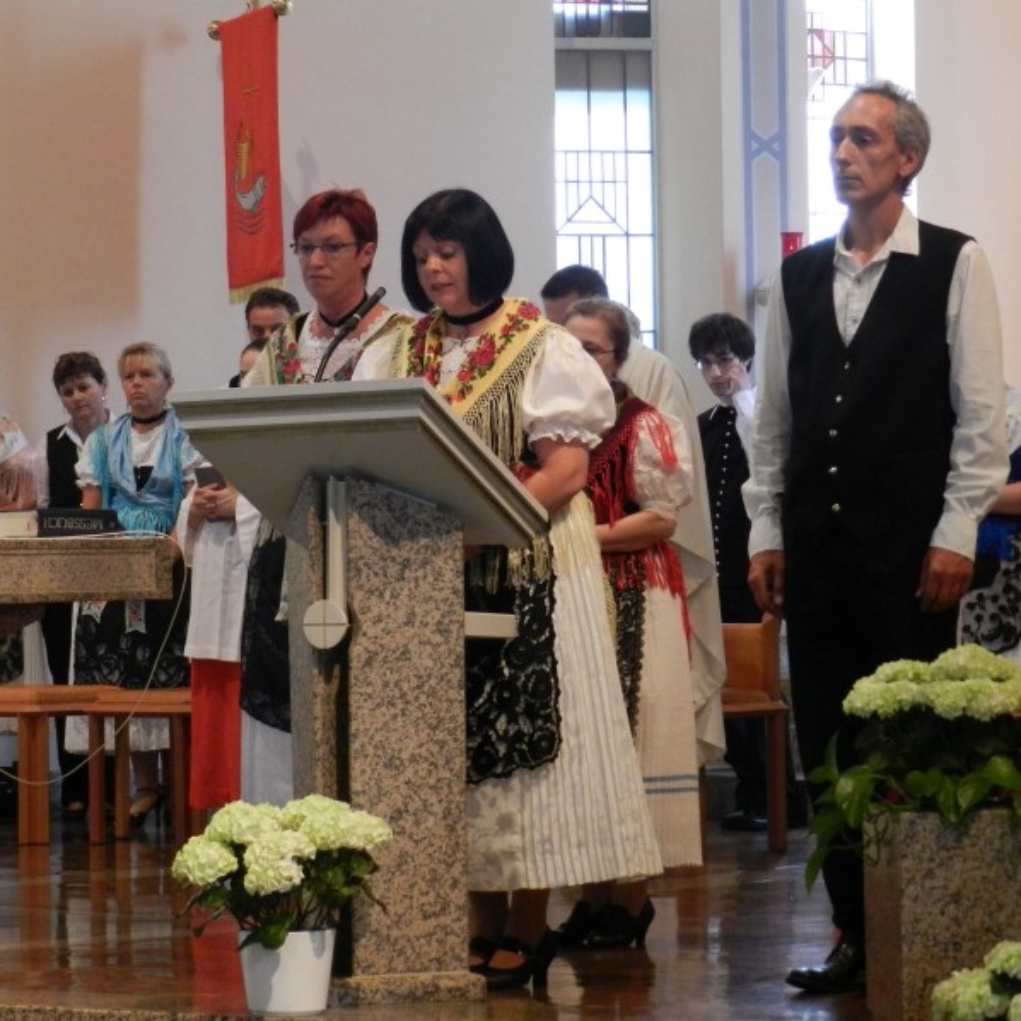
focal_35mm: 136
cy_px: 510
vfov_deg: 12.8
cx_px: 418
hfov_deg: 12.8
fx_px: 4538
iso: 800
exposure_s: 1/25
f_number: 4.8
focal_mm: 20.5
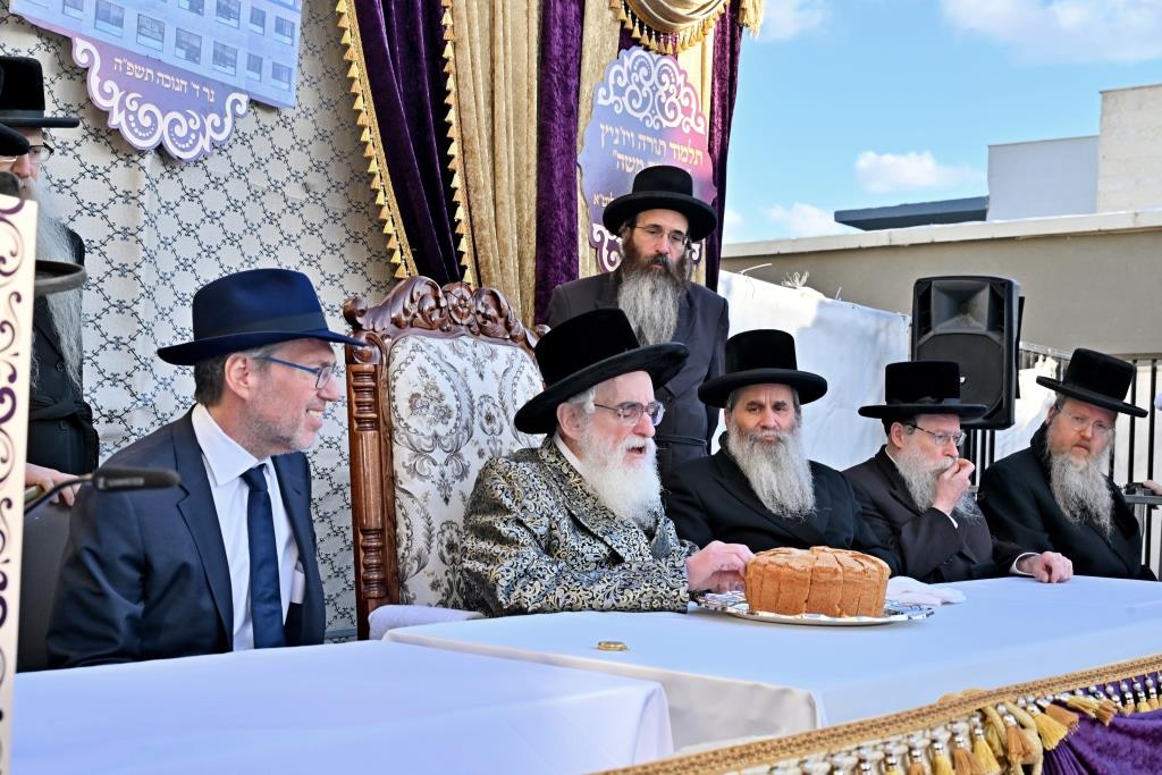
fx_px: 1453
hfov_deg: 43.6
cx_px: 581
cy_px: 388
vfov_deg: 29.9
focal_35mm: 45
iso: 125
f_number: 9
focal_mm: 45
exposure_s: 1/125
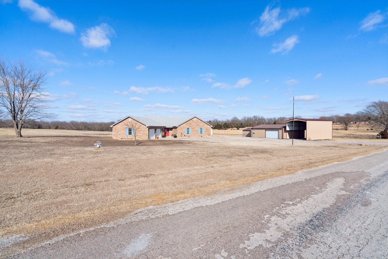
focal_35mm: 16
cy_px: 130
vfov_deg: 73.8
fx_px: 172
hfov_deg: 96.7
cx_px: 194
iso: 200
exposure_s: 1/2000
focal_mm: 16
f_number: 7.1
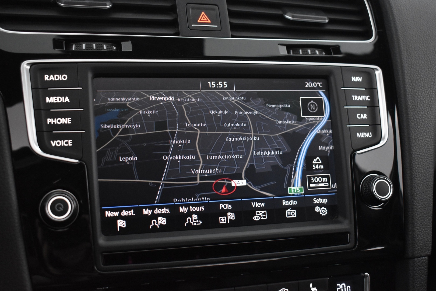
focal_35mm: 48
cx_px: 218
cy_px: 146
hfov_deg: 41.1
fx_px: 581
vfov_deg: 28.1
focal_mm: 32
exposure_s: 1/30
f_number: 4.5
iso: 3200
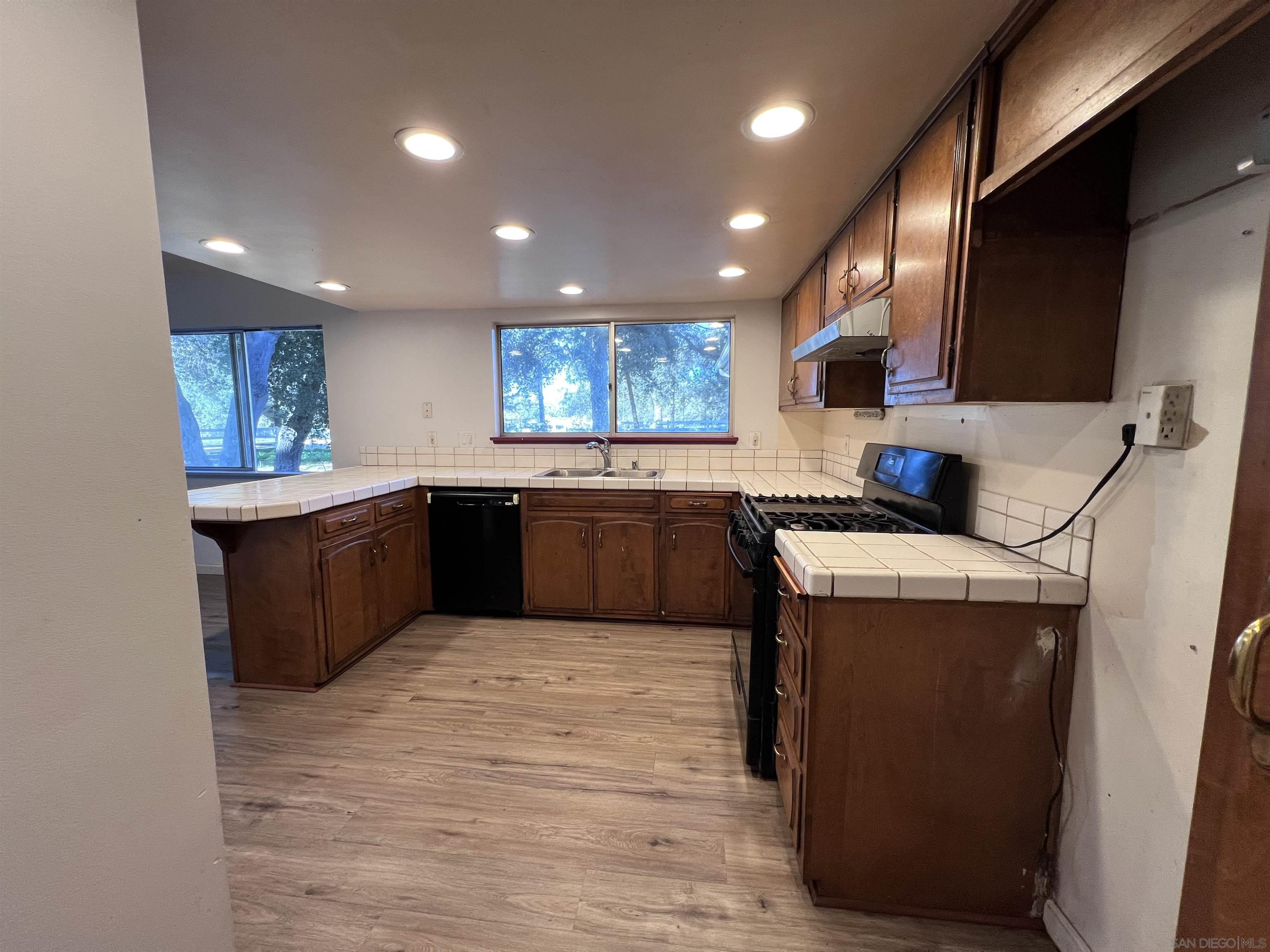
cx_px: 635
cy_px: 476
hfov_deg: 106.2
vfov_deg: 89.9
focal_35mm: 13
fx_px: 477
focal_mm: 1.57
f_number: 1.8
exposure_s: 1/120
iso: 160
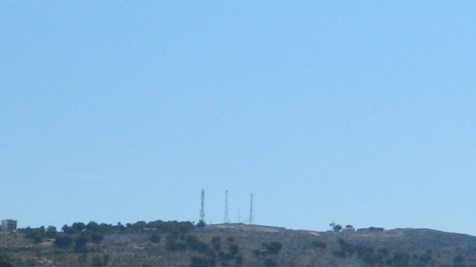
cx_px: -139
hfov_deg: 23.3
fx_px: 1022
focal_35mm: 81
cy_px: 450
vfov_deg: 13.6
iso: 160
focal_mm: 4.5
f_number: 7
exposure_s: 1/800
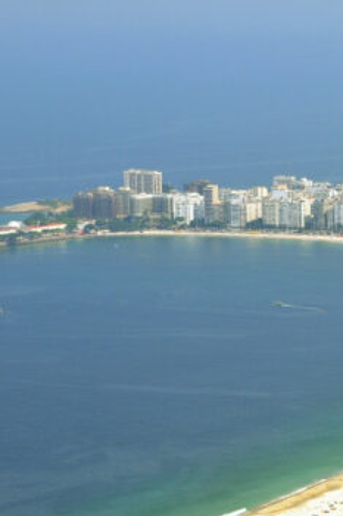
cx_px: 406
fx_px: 7968
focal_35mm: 557
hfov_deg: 2.5
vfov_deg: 3.7
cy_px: 230
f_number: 11
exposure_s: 1/400
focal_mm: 200
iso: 200
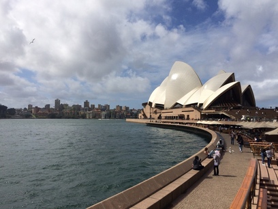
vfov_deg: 48.2
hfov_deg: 61.7
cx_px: 139
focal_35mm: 29
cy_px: 104
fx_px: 233
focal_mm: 4.15
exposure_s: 1/6849
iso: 40
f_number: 2.2
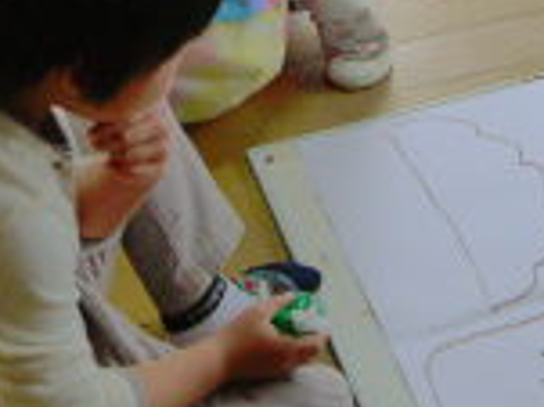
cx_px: 548
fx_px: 2245
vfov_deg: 10.1
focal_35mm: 143
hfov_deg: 13.6
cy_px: -191
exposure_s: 1/125
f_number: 4.5
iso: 400
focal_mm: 18
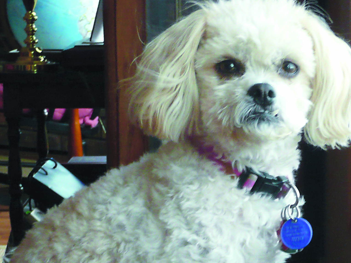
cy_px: 184
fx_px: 1186
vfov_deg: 12.6
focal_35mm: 117
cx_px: 228
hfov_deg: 16.8
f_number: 4.4
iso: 200
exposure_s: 1/13
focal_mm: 9.5
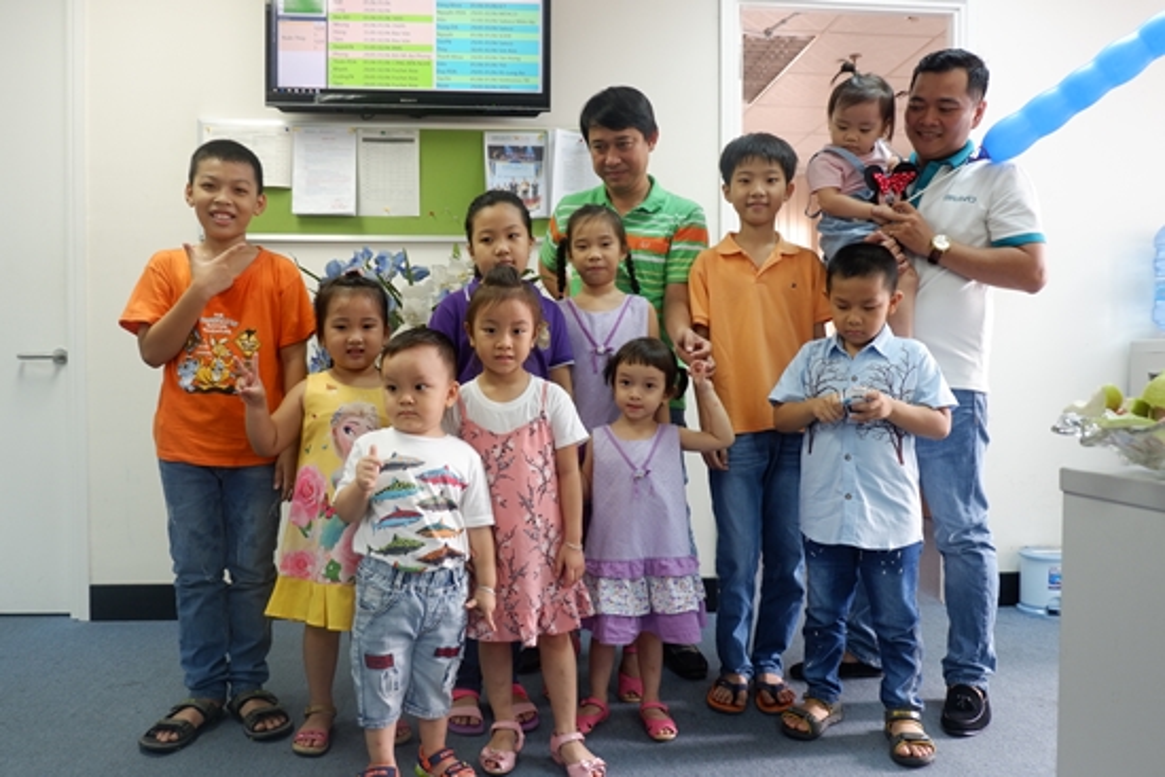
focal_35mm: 24
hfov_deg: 73.7
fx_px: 777
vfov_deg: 53.2
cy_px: 388
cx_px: 582
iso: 500
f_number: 3.5
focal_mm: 16
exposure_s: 1/34
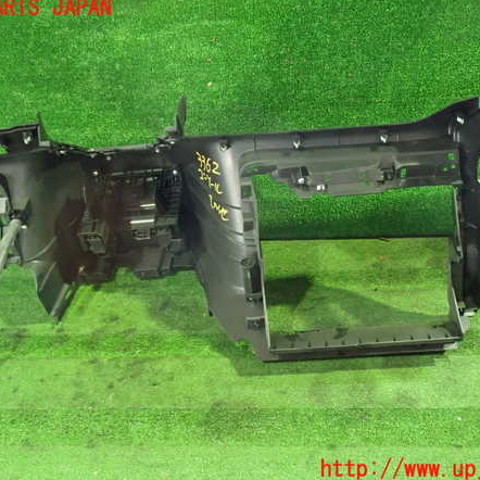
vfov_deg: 46.0
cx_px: 240
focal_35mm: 36
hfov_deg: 46.0
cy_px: 239
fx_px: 565
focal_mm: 5.4
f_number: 2.3
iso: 800
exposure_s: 1/25
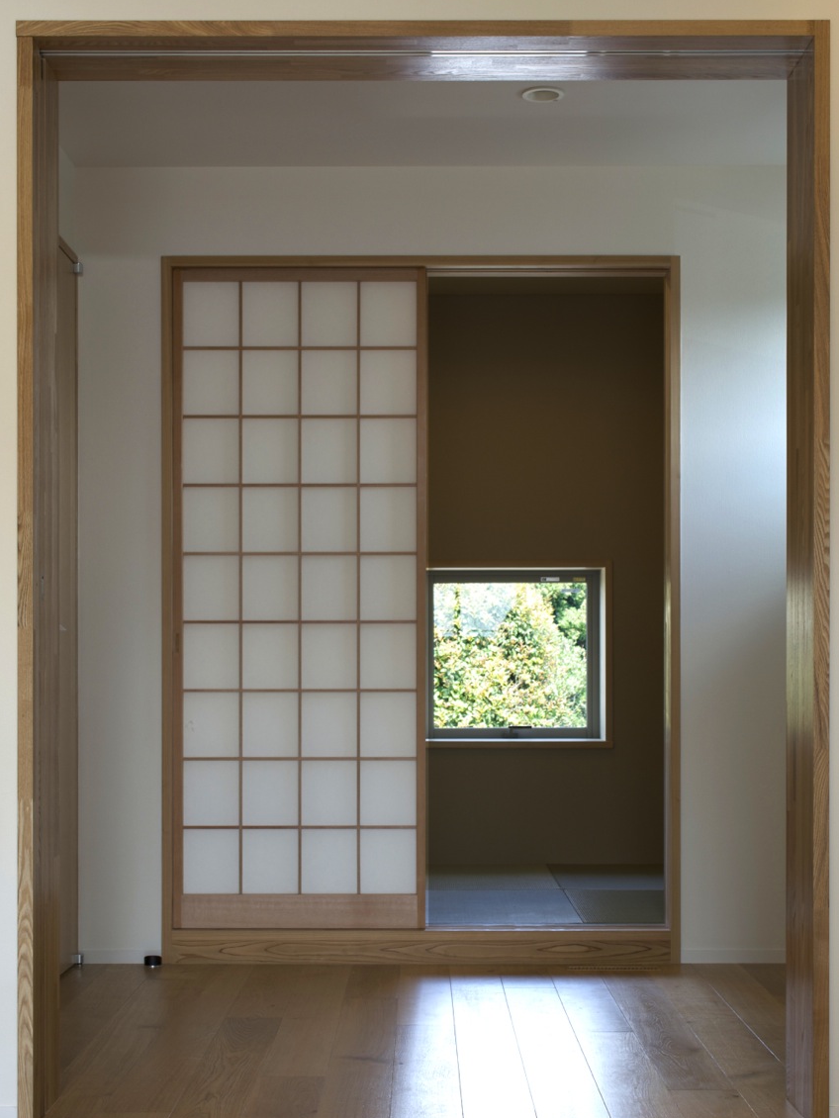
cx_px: 420
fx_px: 1583
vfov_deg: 38.9
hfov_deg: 29.7
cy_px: 591
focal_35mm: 49
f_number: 8
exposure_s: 1/13
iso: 100
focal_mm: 30
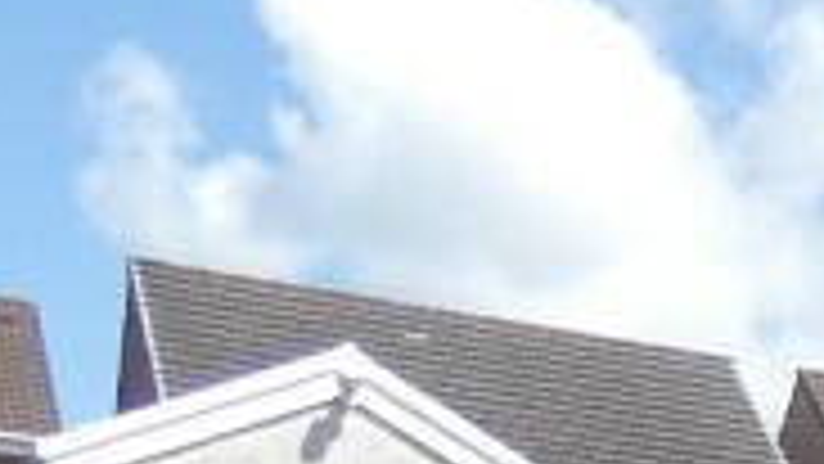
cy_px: 1707
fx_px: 3059
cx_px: 1342
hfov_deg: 14.1
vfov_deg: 7.0
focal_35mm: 140
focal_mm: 4.1
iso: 80
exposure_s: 1/800
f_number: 3
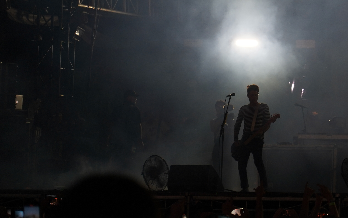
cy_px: -14
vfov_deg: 5.1
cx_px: 404
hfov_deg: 8.2
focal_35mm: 255
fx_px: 2419
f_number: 4
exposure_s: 1/125
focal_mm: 105
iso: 500
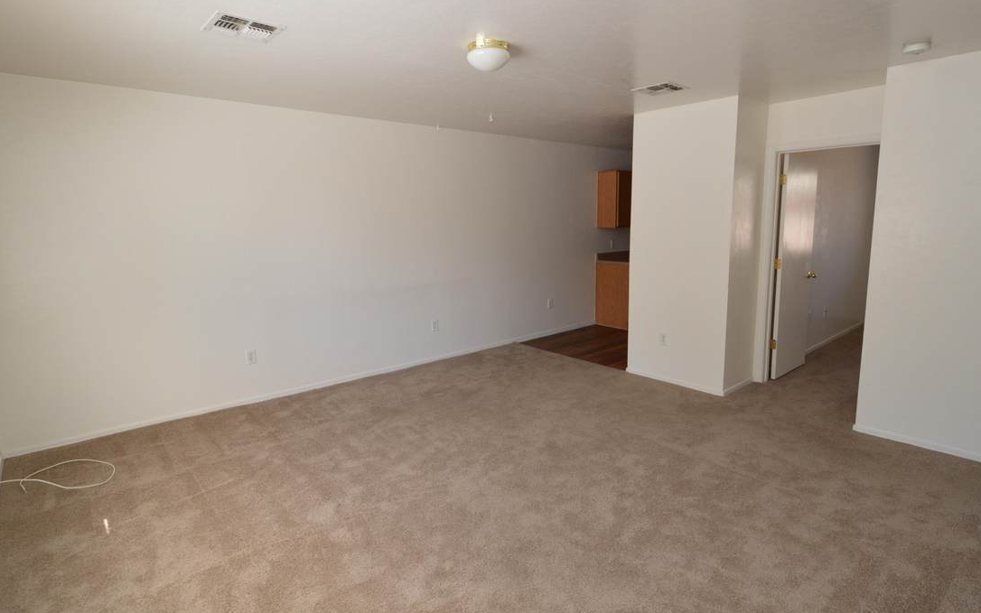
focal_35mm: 18
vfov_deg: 64.9
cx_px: 482
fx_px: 481
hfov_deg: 91.1
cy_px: 286
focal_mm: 10
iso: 400
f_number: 5.6
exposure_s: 1/125
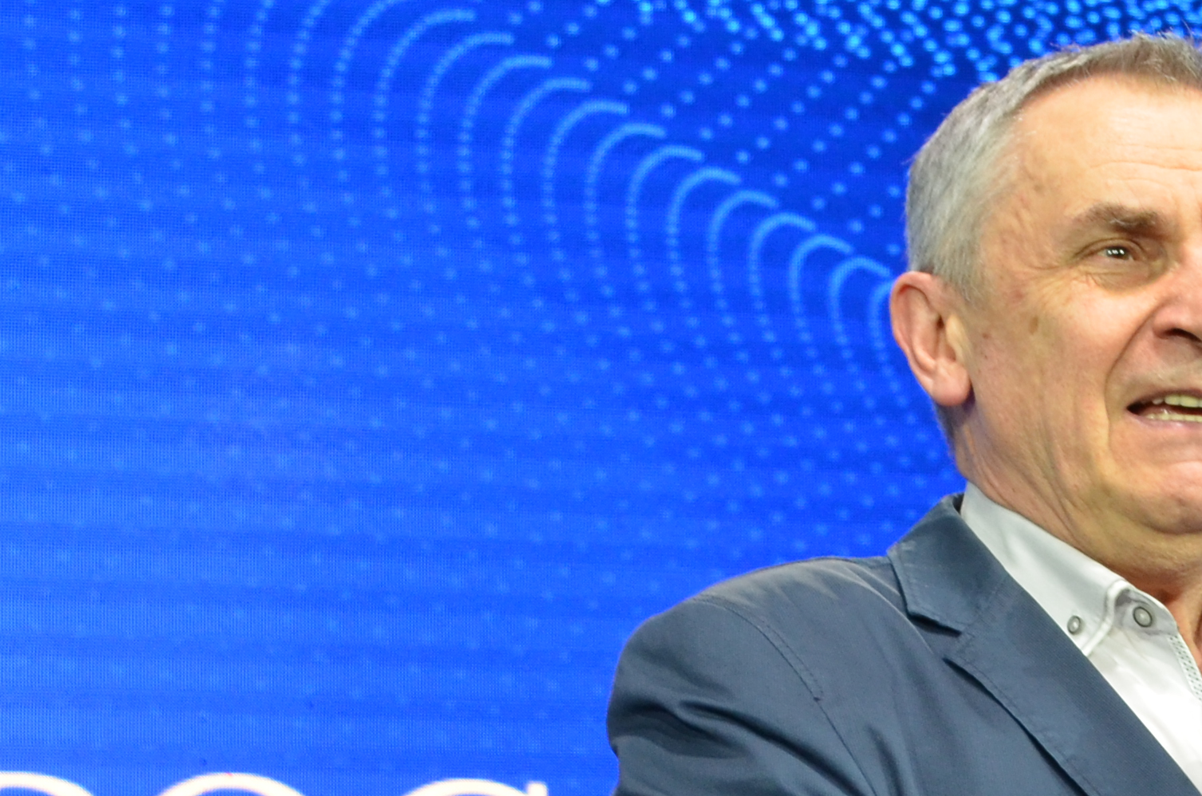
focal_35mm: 157
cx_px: 1054
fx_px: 5231
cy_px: 726
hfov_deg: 13.0
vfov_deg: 8.7
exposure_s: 1/60
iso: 800
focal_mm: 32
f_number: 4.8
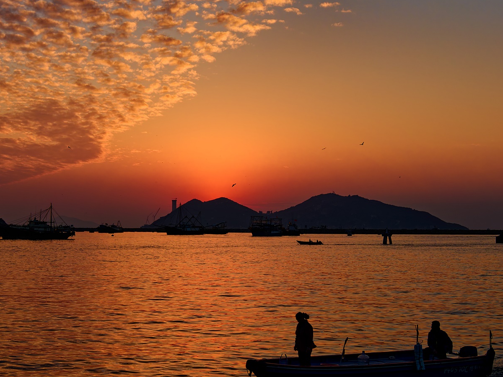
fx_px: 872
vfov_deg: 24.4
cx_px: 265
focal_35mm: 60
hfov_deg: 32.2
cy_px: 217
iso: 200
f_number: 4
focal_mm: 25
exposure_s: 1/1000
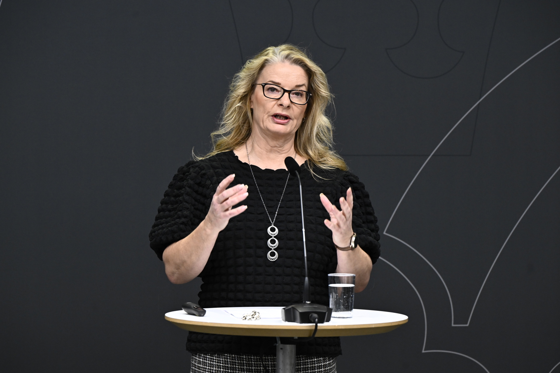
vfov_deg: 7.6
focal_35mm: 180
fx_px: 2799
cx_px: 280
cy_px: 186
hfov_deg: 11.4
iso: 2500
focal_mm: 180
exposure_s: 1/200
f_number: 6.3
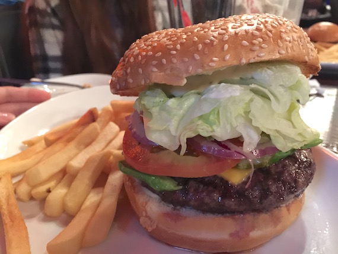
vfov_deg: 48.3
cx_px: 169
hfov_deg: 61.6
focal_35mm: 29
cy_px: 127
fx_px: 283
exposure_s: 1/4
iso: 250
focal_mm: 4.15
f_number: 2.2
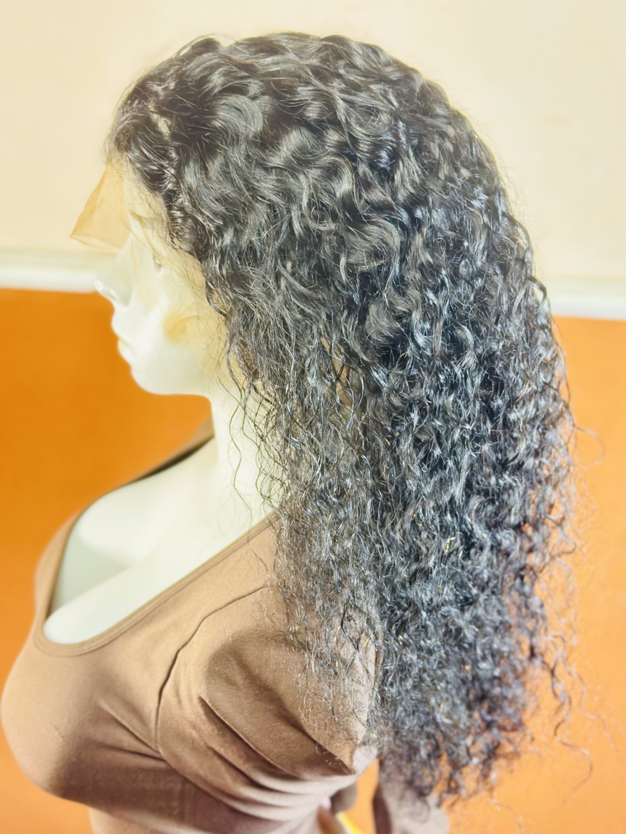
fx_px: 1157
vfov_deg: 39.7
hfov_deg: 30.3
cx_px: 313
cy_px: 417
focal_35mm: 48
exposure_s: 1/60
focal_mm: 6.86
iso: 200
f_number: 1.78
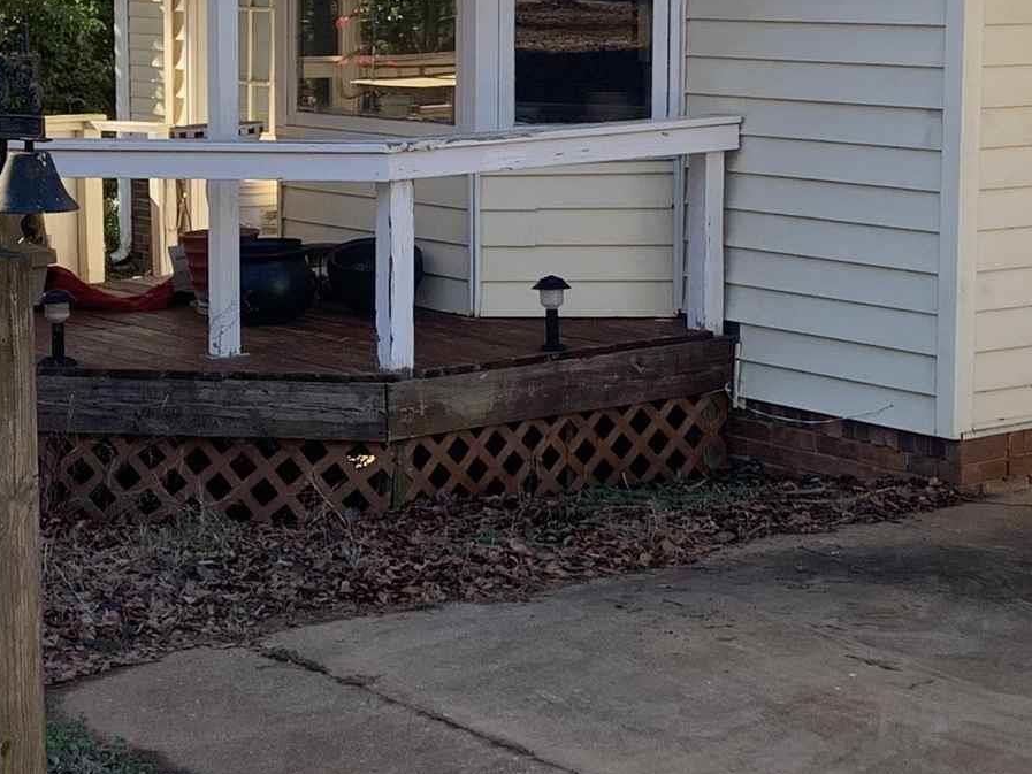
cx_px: 415
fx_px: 2654
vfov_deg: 16.6
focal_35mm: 89
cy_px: 271
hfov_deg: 22.0
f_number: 1.8
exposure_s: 1/405
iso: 25
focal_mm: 4.25
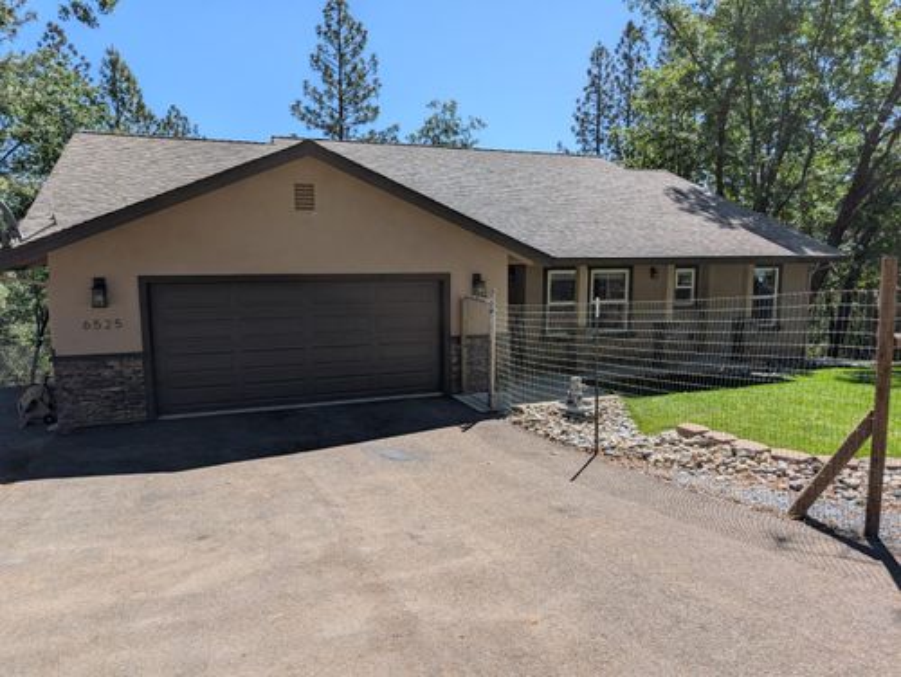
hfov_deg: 71.5
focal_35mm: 24
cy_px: 338
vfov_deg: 56.9
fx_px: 625
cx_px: 450
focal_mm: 6.9
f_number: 1.68
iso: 21
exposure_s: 1/1103
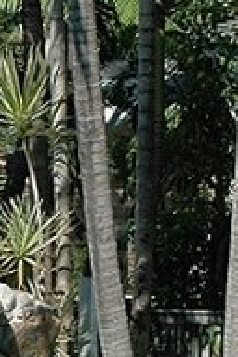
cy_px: 271
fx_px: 1548
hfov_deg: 8.5
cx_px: -156
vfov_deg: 13.1
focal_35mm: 156
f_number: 9
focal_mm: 25
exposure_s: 1/320
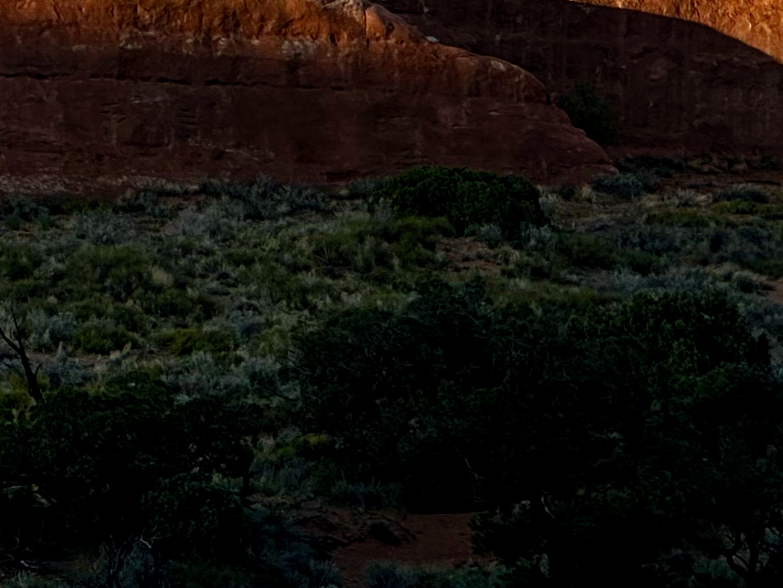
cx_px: -16
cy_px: -388
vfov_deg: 4.9
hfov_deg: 6.5
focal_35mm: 302
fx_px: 6831
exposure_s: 1/384
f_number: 2.8
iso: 32
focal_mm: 9
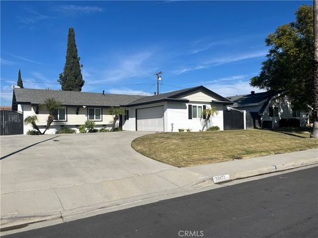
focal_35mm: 26
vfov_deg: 53.1
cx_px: 159
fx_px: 239
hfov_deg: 67.3
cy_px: 119
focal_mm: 5.1
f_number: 1.6
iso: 50
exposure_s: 1/6173
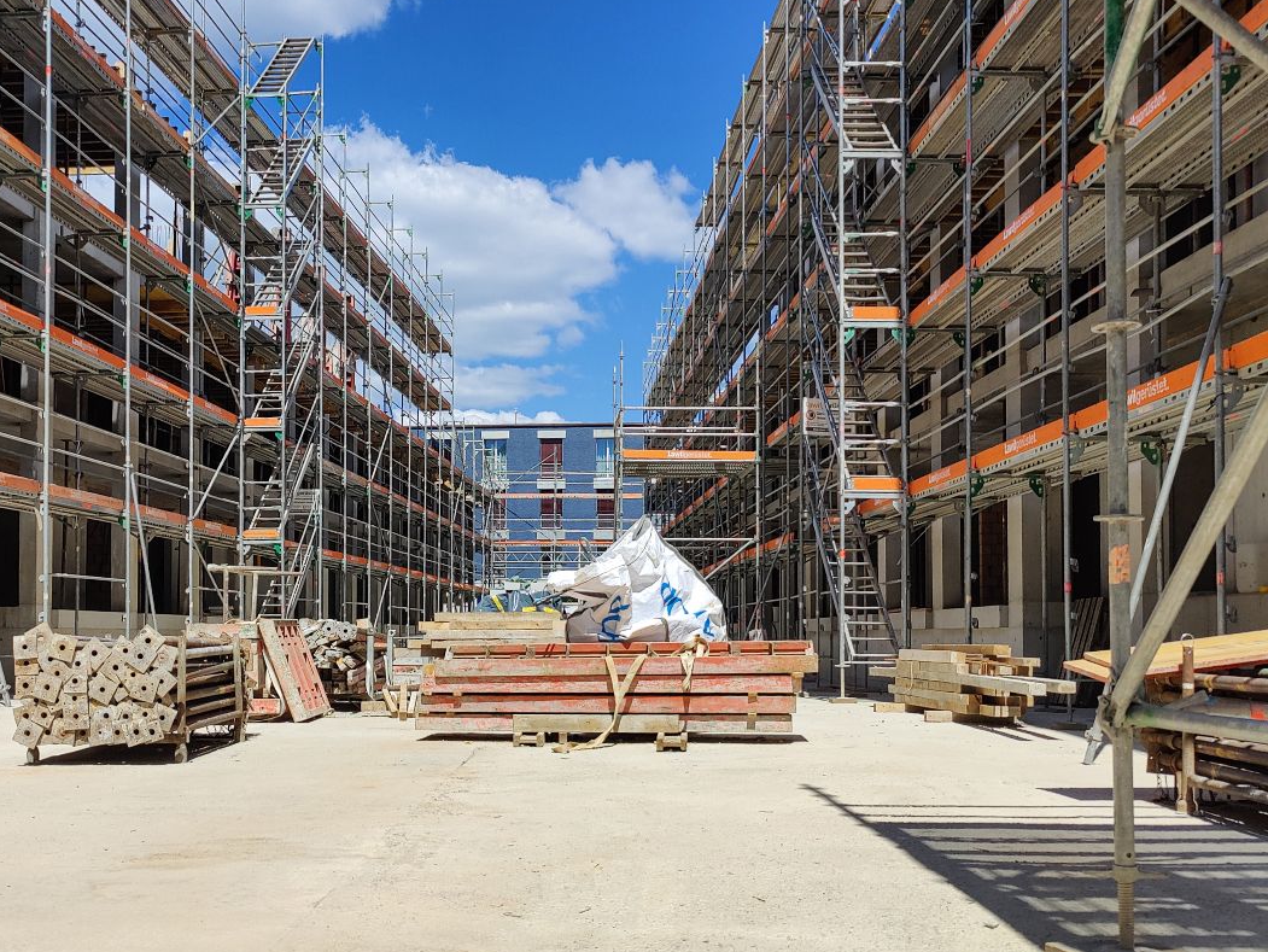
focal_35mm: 35
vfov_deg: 40.5
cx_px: 439
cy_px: 361
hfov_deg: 51.8
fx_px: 1283
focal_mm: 6.06
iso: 50
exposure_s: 1/3606
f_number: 1.8
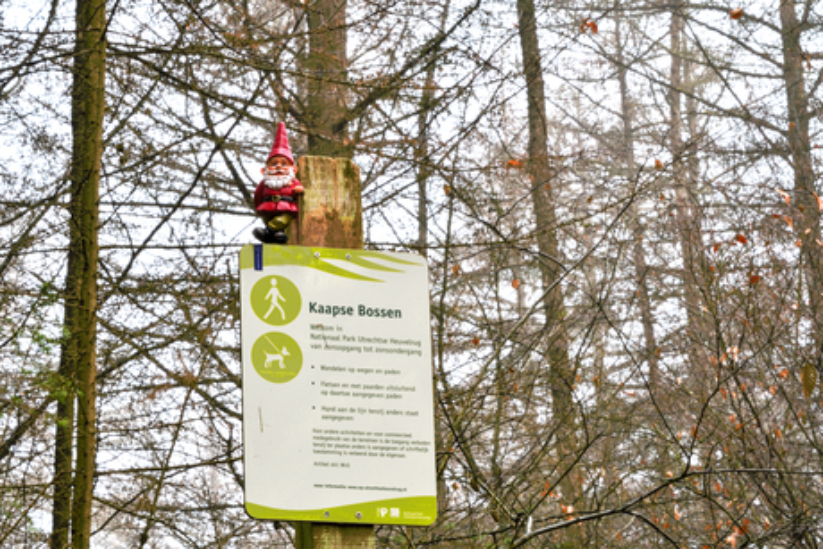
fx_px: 3247
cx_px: 412
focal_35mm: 142
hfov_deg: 14.4
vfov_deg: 9.7
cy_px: 274
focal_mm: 95
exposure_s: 2.5
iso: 100
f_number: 32
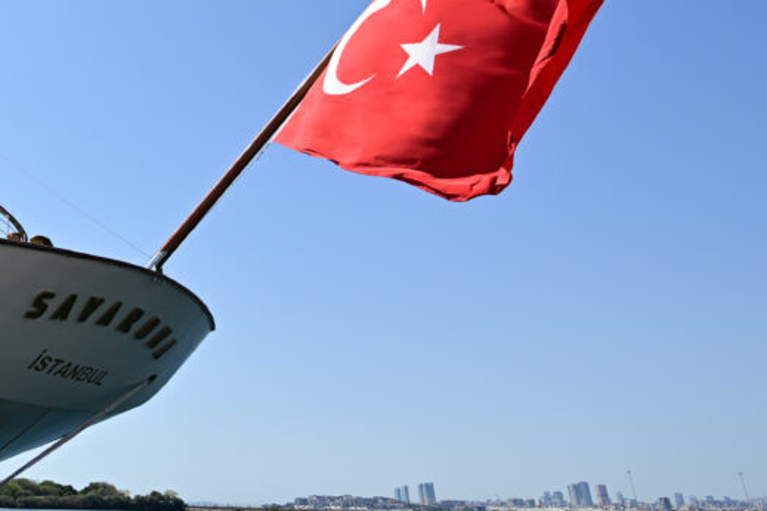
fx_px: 815
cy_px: 191
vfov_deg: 34.7
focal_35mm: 38
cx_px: -49
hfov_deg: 41.6
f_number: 4
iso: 100
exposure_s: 1/1250
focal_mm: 15.5
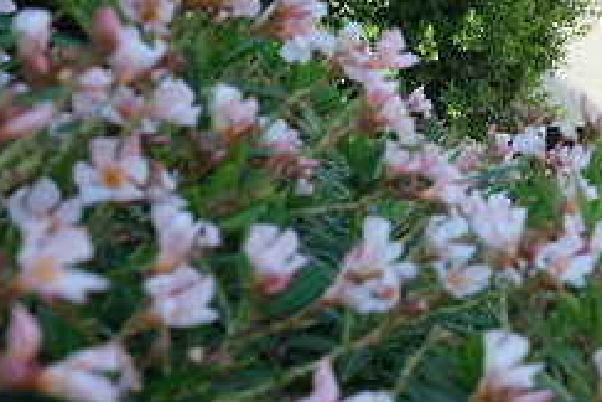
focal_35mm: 80
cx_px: 865
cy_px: 437
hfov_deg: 21.8
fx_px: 1338
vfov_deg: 16.6
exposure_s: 1/170
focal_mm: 18
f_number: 5
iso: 160
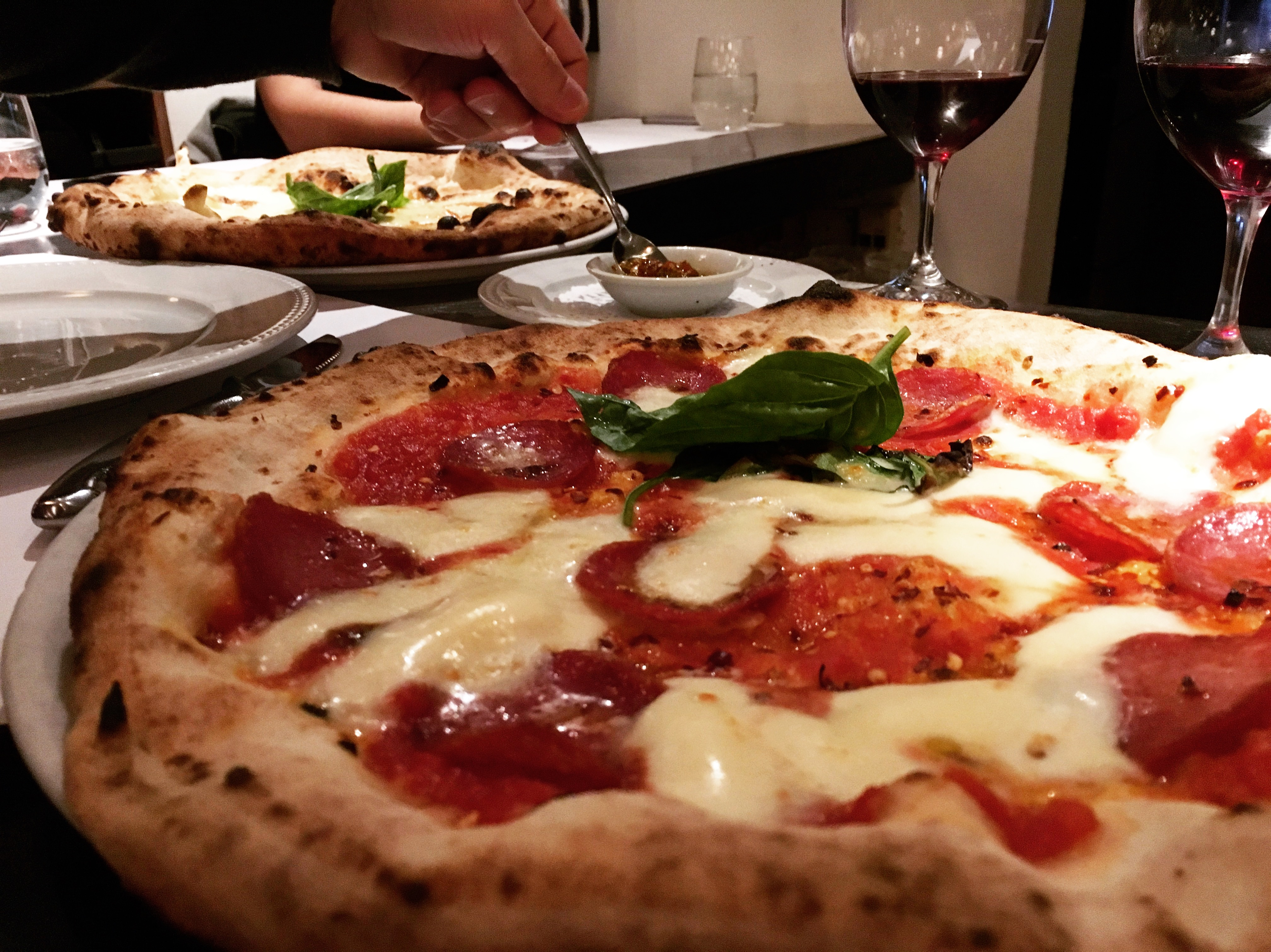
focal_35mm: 29
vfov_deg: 48.2
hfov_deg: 61.7
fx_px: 1064
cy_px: 476
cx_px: 636
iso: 200
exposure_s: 1/15
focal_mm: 4.15
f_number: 2.2
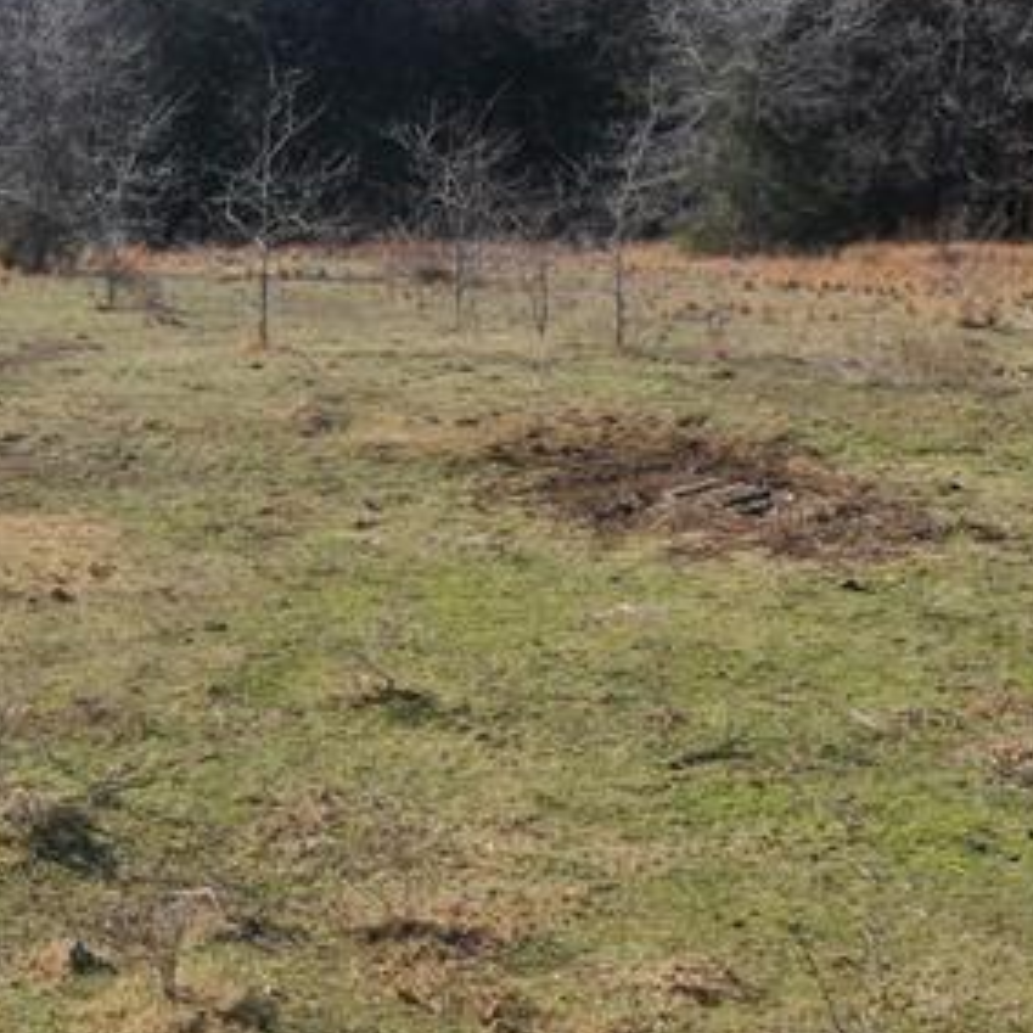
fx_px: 2904
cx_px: -321
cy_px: 434
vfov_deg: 20.2
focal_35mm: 86
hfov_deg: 18.7
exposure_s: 1/320
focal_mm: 10.26
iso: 100
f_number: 5.6
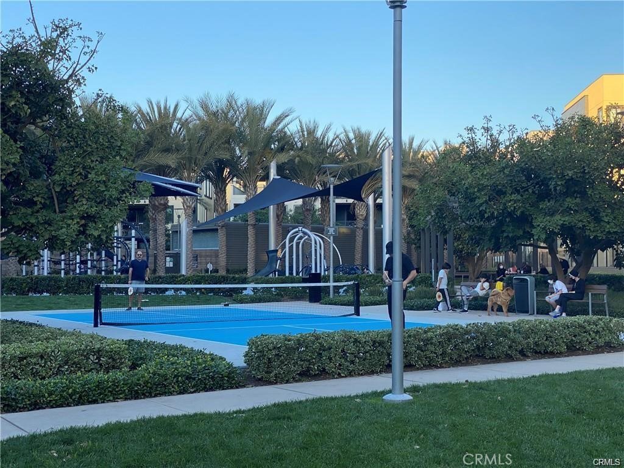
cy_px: 234
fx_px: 937
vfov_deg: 28.0
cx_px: 312
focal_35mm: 52
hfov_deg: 36.8
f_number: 2
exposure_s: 1/428
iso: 20
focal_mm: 6
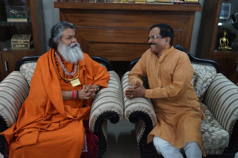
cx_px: 119
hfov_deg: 53.2
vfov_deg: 36.8
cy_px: 79
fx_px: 238
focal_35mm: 36
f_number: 4
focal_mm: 24
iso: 3200
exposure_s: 1/50
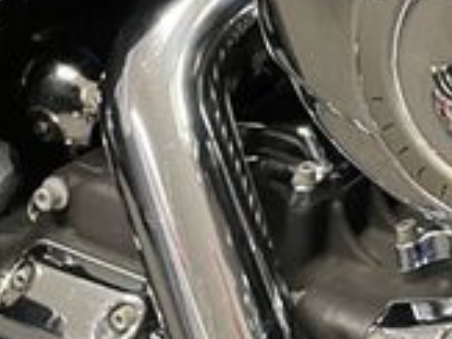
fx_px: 1331
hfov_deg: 15.7
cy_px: -303
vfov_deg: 12.9
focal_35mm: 102
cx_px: 873
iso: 500
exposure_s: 1/50
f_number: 1.6
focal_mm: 5.1
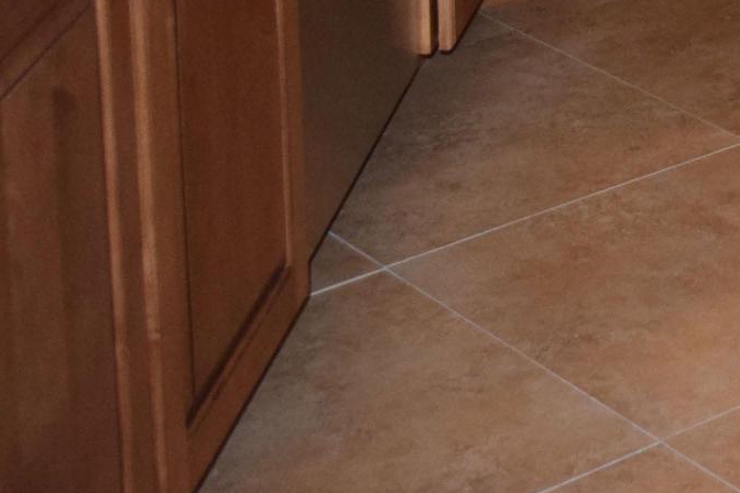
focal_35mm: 134
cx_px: 1112
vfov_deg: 9.4
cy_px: -594
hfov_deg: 14.3
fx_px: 2754
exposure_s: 1/100
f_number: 5
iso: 800
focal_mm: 20
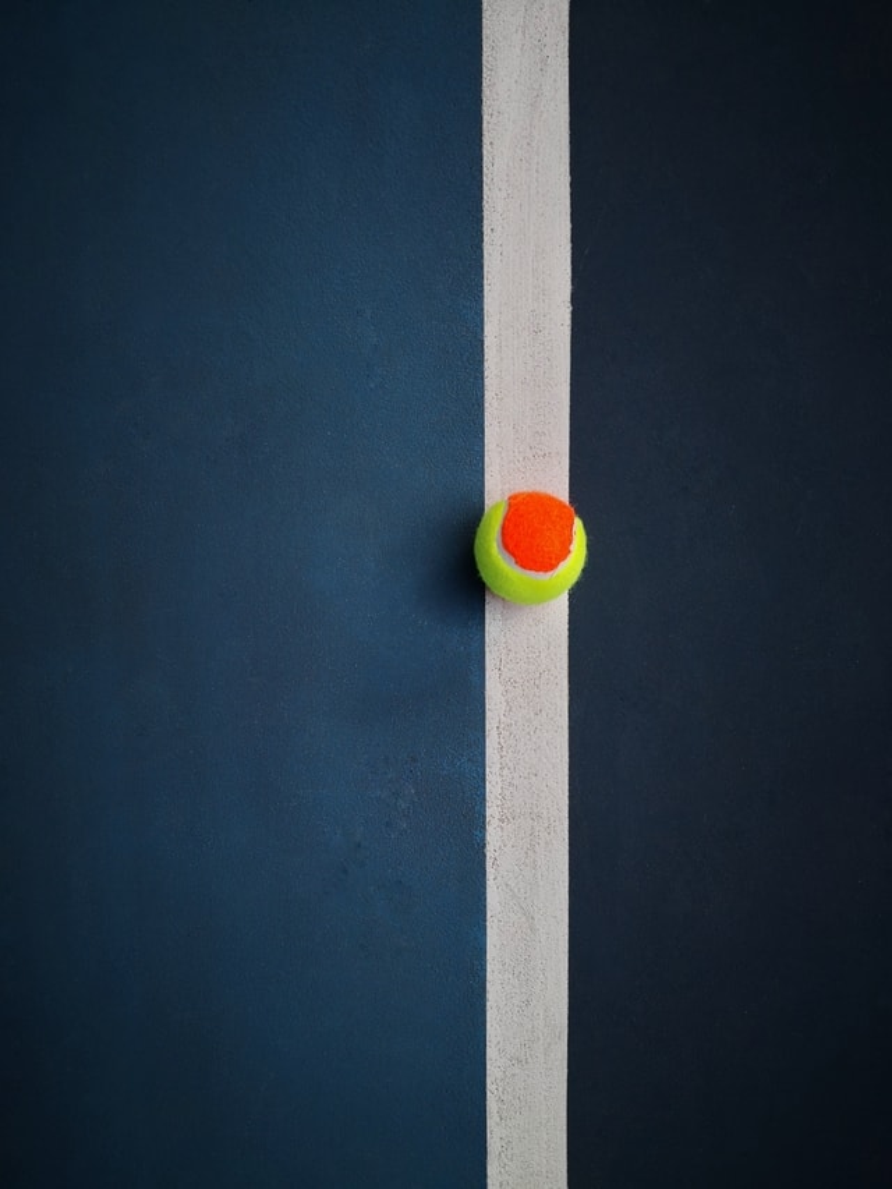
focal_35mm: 27
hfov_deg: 51.4
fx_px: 927
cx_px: 446
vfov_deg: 65.3
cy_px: 594
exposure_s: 1/100
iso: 50
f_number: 1.6
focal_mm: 3.95
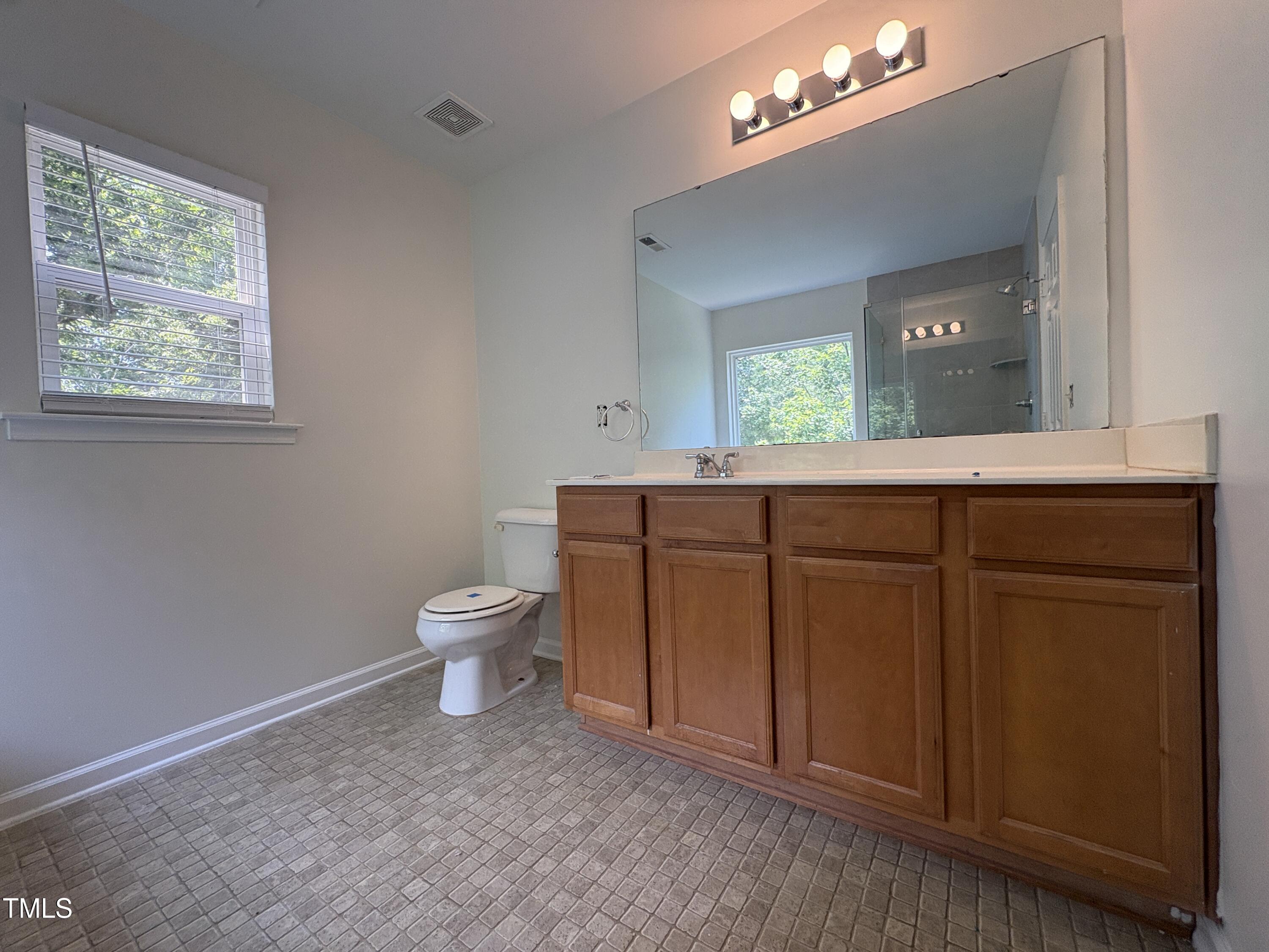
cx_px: 634
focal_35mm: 14
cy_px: 476
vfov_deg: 85.7
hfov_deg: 102.1
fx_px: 513
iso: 64
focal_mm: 2.22
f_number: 2.2
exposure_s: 1/120
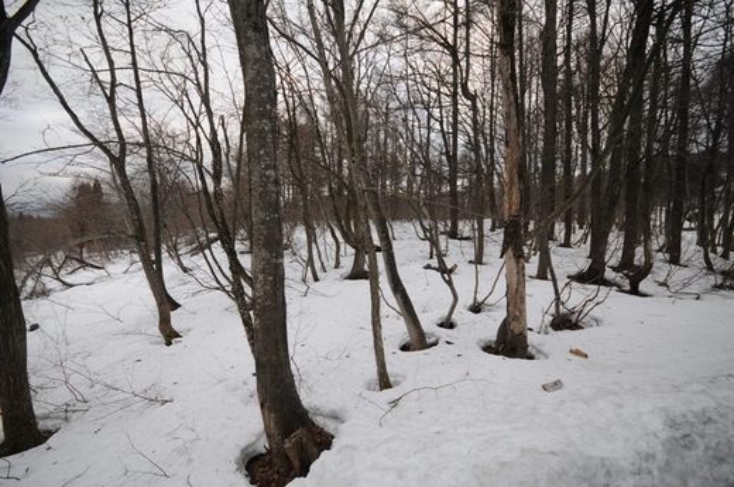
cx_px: 367
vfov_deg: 77.1
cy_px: 244
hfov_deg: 100.5
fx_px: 305
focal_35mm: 15
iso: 200
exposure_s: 1/125
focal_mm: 10
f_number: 5.6
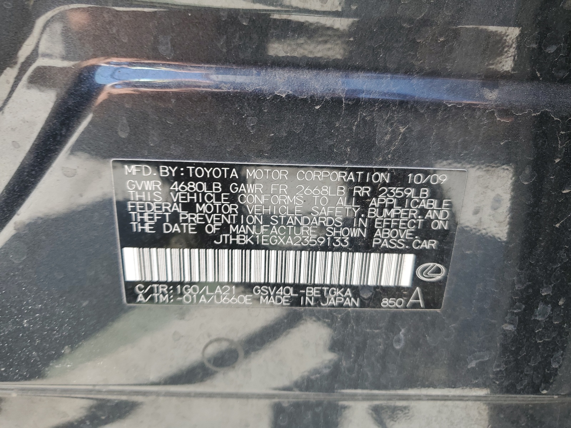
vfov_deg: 53.1
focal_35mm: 26
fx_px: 429
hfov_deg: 67.3
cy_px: 214
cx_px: 286
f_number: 1.5
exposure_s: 1/200
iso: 50
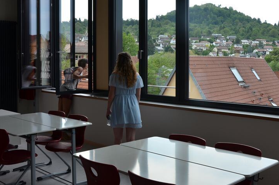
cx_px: 143
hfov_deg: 42.8
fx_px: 356
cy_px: 71
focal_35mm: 46
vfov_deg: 29.0
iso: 200
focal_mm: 22
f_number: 6.3
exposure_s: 1/160
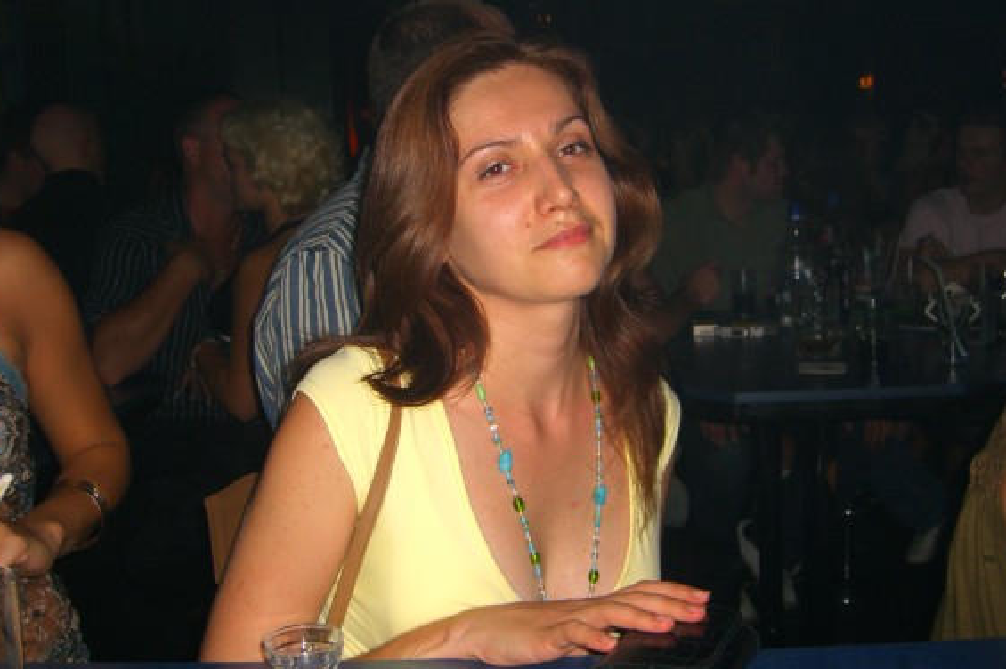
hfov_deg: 46.4
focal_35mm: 42
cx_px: 507
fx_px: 1173
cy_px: 301
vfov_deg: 31.8
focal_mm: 7.9
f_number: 2.8
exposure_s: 1/60
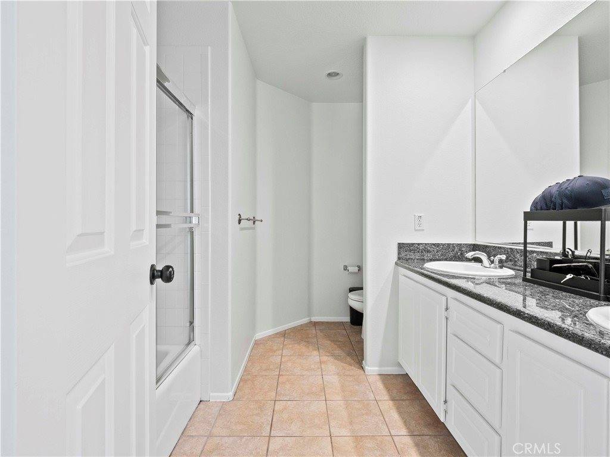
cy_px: 228
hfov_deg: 94.5
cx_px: 305
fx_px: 282
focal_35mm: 16
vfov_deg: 78.1
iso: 200
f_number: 9
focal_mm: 8
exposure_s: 1
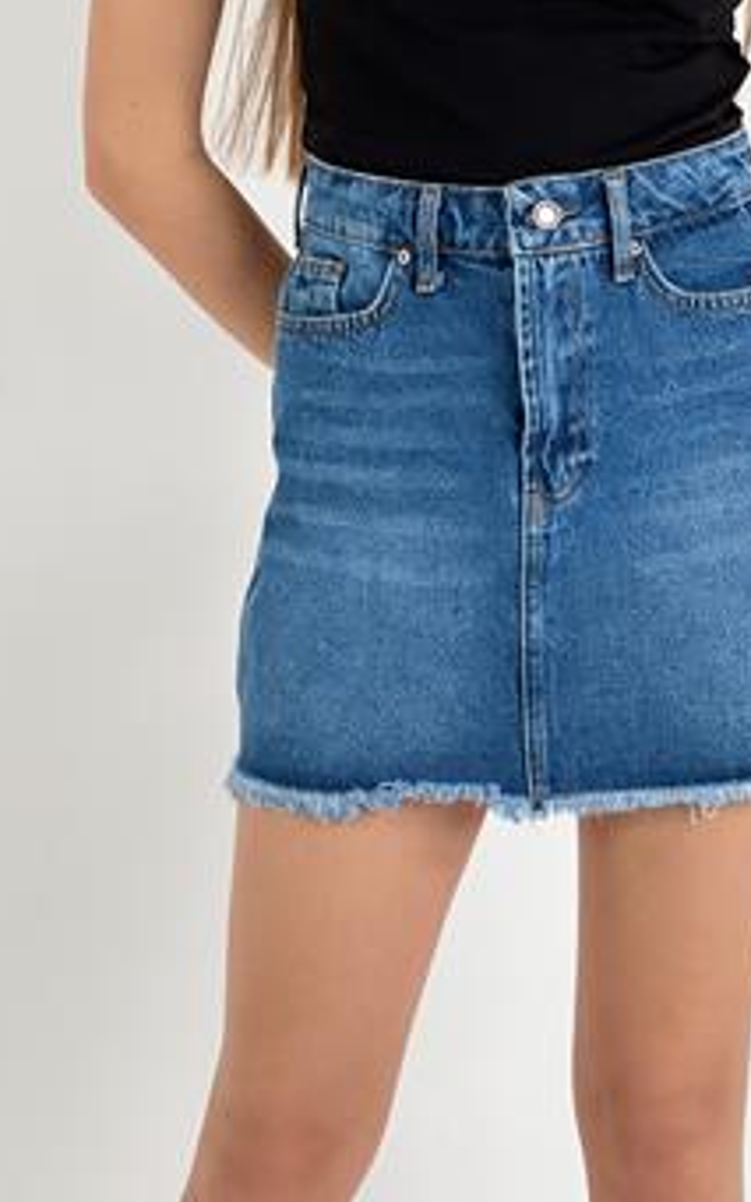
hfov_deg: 13.2
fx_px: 3243
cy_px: 633
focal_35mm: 99
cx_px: 441
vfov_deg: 21.0
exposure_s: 1/100
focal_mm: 9
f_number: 2.8
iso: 80
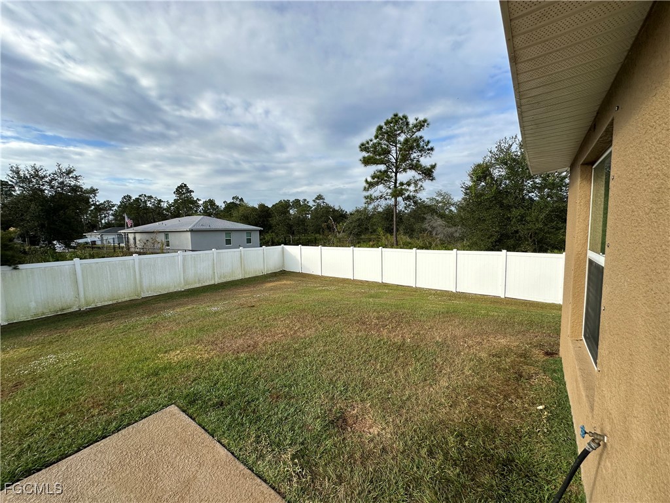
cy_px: 252
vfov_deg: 85.7
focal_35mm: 14
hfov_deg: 102.1
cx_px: 335
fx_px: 271
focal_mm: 2.22
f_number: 2.2
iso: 50
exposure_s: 1/1667
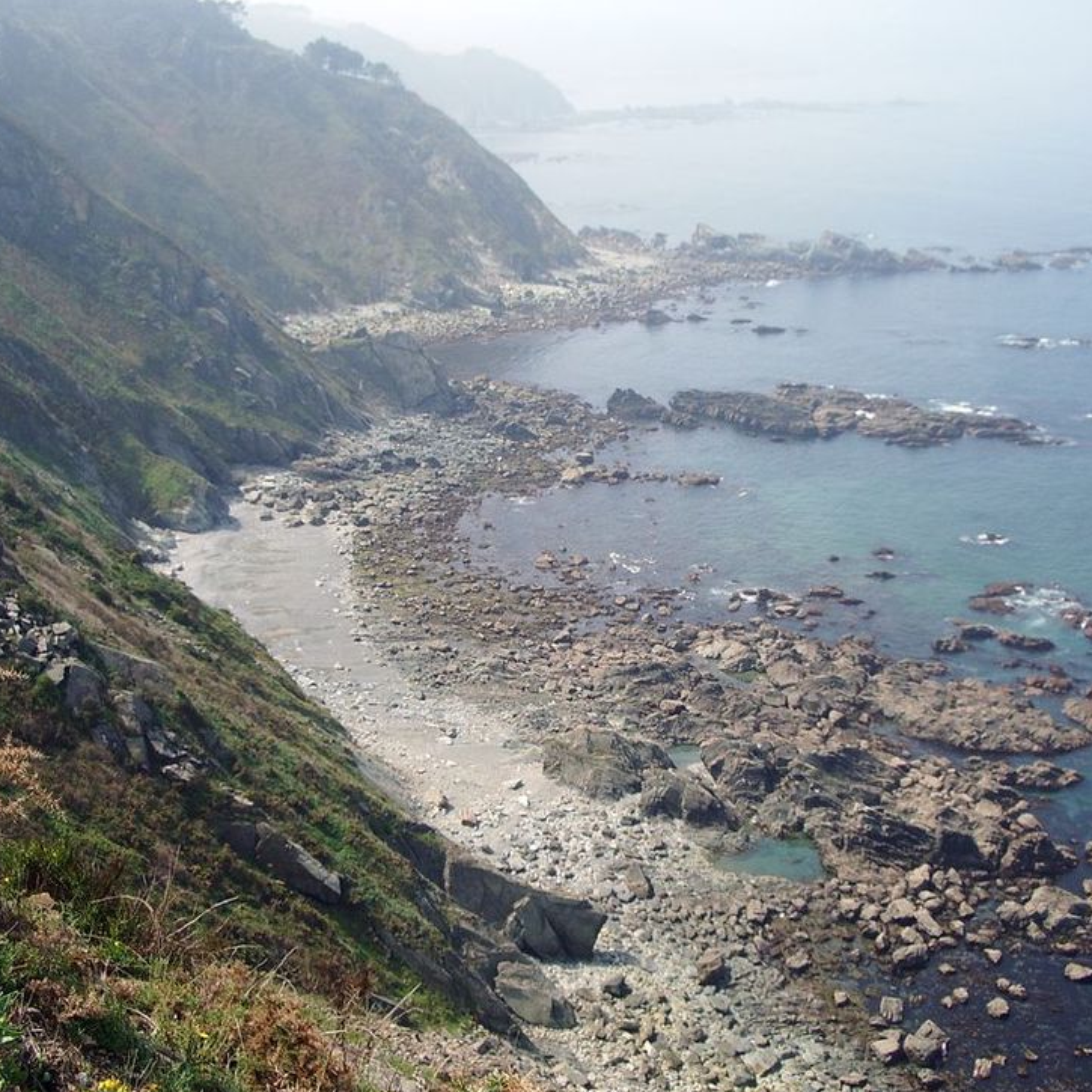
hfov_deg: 40.0
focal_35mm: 42
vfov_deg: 40.0
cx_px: 563
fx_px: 1499
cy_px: 551
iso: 50
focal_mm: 5.8
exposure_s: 1/250
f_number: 4.3
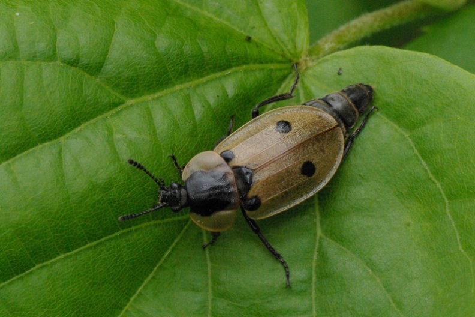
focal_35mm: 135
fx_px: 1781
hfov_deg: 15.2
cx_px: 238
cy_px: 158
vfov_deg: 10.2
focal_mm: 90
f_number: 11
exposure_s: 1/180
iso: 1600
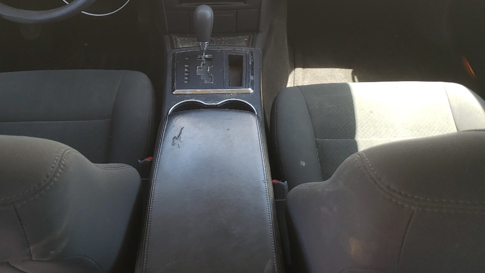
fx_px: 527
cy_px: 82
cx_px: 212
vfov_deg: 28.7
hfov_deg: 49.3
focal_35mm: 41
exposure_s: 1/135
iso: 50
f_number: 1.5
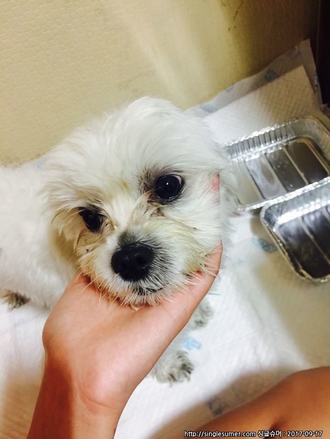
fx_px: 369
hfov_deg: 48.2
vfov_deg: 61.7
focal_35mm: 29
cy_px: 220
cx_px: 165
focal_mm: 4.15
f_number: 2.2
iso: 80
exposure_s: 1/15
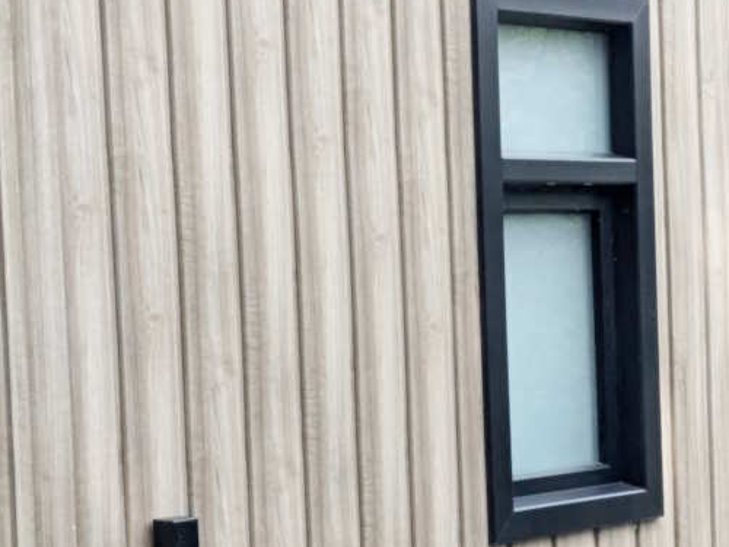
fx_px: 2274
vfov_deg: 13.6
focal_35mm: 108
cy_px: 423
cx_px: 465
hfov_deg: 18.2
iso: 42
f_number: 1.73
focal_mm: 4.38
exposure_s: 1/1799
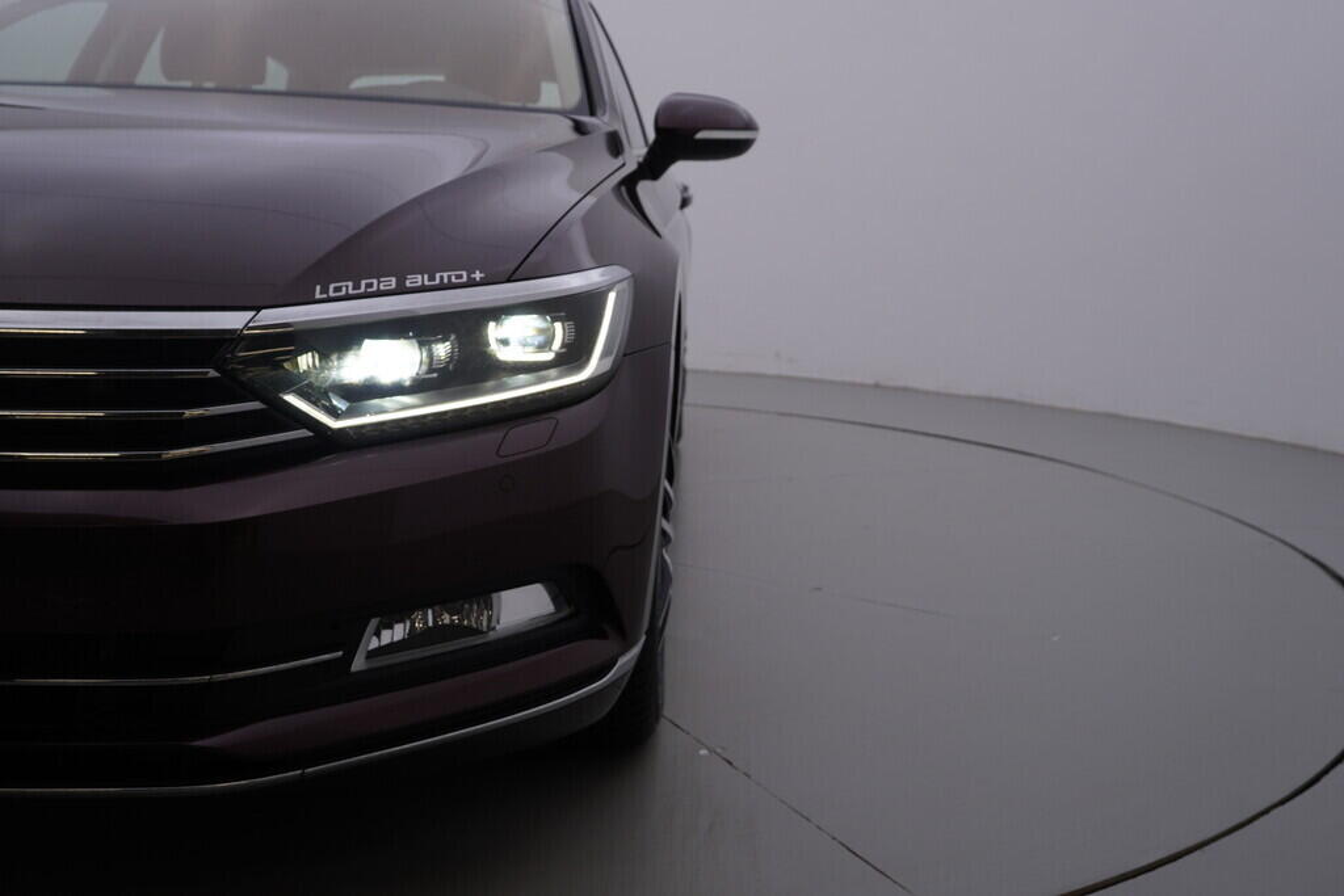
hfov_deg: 53.1
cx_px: 672
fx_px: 1344
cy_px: 448
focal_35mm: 36
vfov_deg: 36.9
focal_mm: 24
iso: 125
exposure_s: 1/125
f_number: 5.6
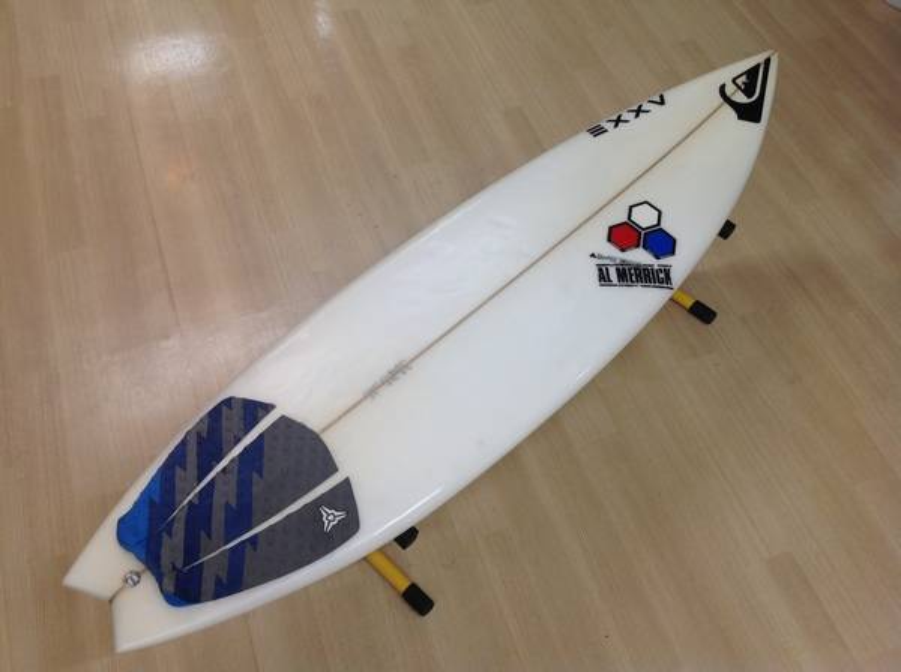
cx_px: 450
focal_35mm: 35
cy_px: 336
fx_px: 910
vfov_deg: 40.6
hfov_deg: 52.7
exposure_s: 1/60
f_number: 2.4
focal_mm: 4.28
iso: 50
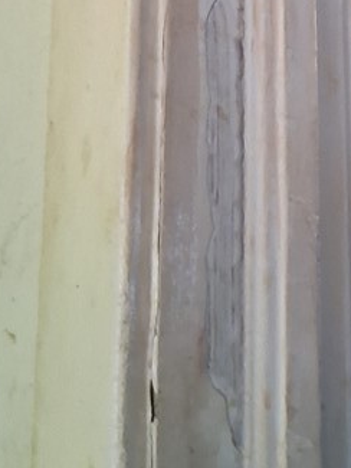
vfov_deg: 22.6
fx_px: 1108
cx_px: 465
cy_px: -37
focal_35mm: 82
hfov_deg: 16.9
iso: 500
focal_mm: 3.98
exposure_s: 1/33
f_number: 1.8
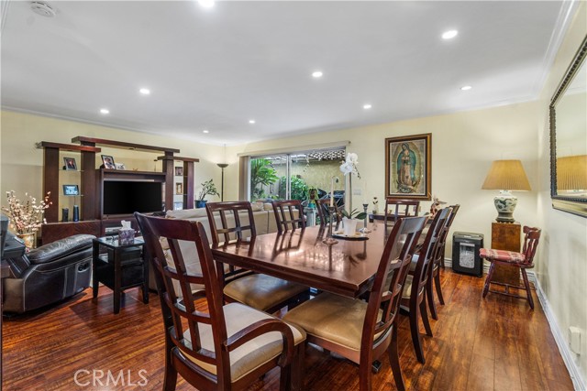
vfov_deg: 77.4
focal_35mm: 15
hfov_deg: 100.4
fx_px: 245
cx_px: 294
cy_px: 196
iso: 320
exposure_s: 1
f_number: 8
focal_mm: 10
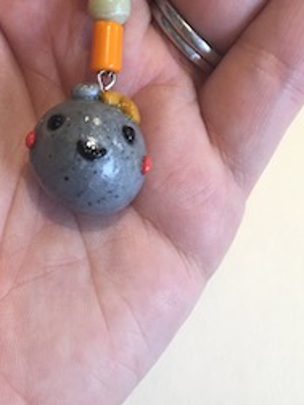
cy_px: 90
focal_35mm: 46
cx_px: 97
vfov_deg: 39.8
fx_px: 539
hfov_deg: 31.2
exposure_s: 1/30
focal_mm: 4.15
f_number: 2.2
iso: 40
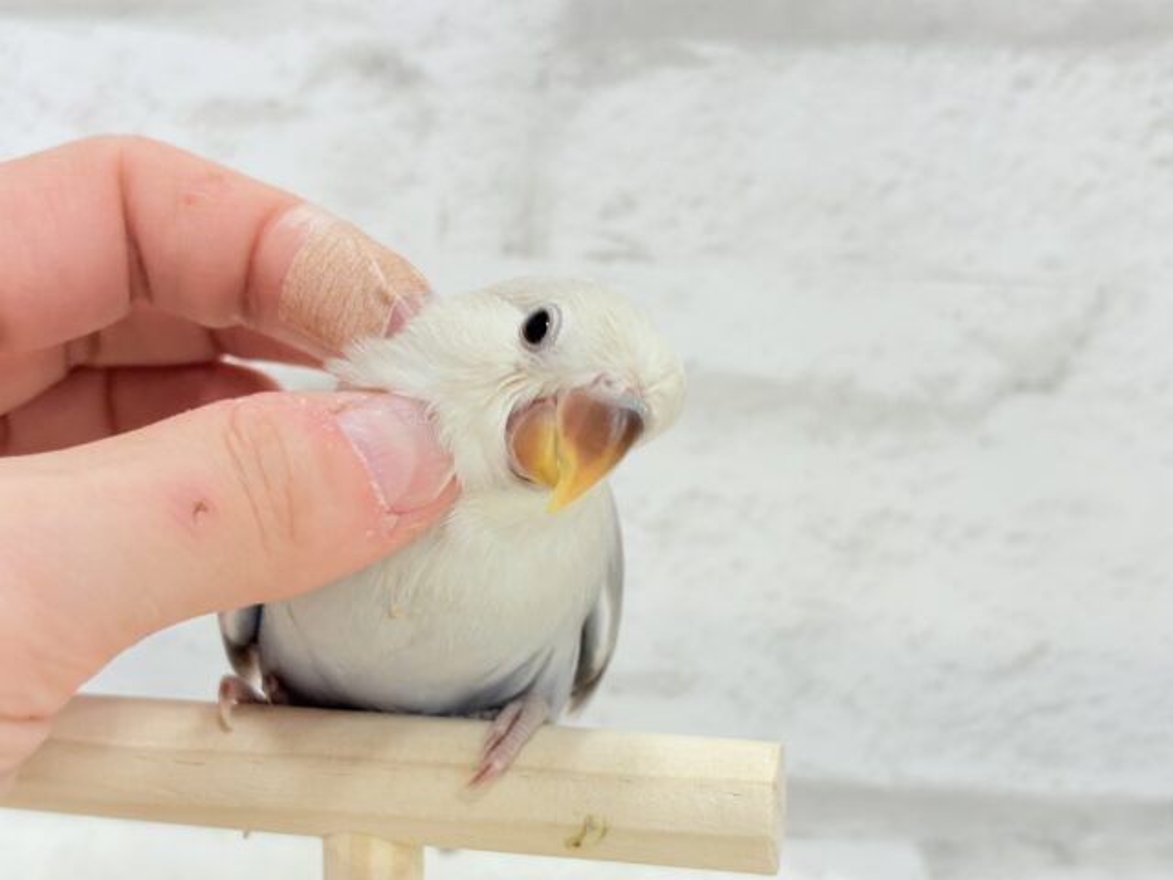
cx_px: 586
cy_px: 440
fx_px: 1762
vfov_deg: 28.0
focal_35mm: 52
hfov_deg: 36.8
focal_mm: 5.96
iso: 50
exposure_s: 1/50
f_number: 1.6
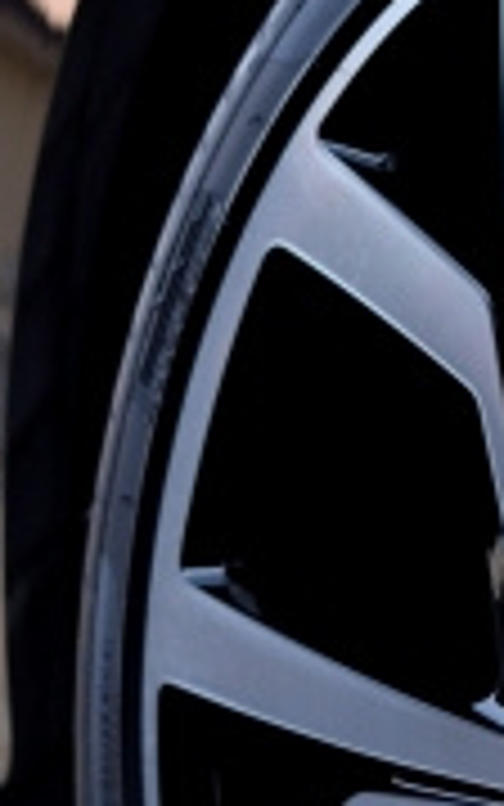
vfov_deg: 6.1
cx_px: 806
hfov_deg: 3.8
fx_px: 7488
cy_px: -81
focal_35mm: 341
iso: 100
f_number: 2.2
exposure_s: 1/800
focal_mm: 50
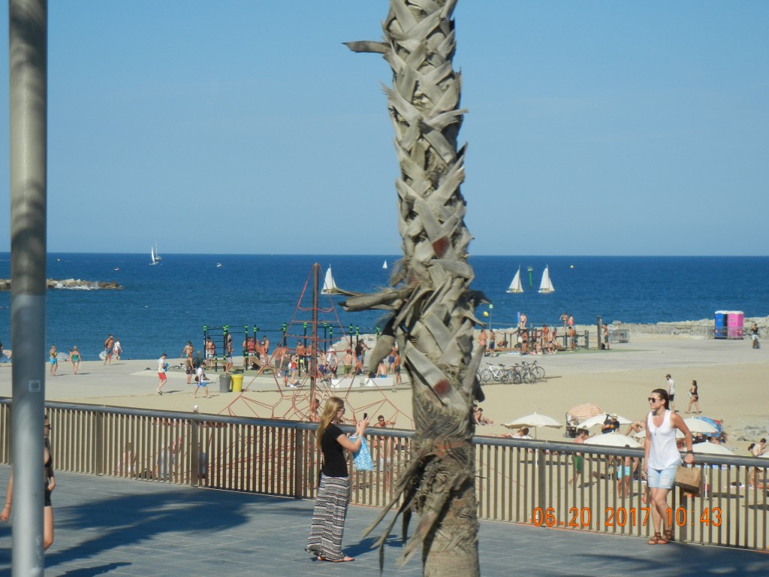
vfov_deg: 14.5
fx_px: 2266
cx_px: 384
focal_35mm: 102
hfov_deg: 19.3
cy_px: 288
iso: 160
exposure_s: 1/364
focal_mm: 18.3
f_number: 9
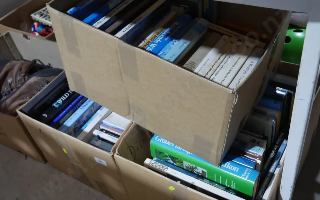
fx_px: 340
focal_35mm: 39
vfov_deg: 32.8
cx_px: 157
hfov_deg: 50.4
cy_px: 110
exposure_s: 1/60
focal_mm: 18
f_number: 4
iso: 800
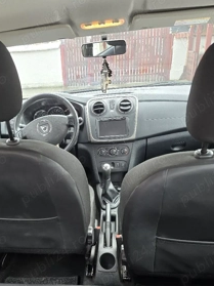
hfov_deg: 42.4
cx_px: 74
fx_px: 272
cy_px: 192
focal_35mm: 33
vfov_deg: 54.2
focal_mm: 6.3
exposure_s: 1/101
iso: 160
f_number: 1.7
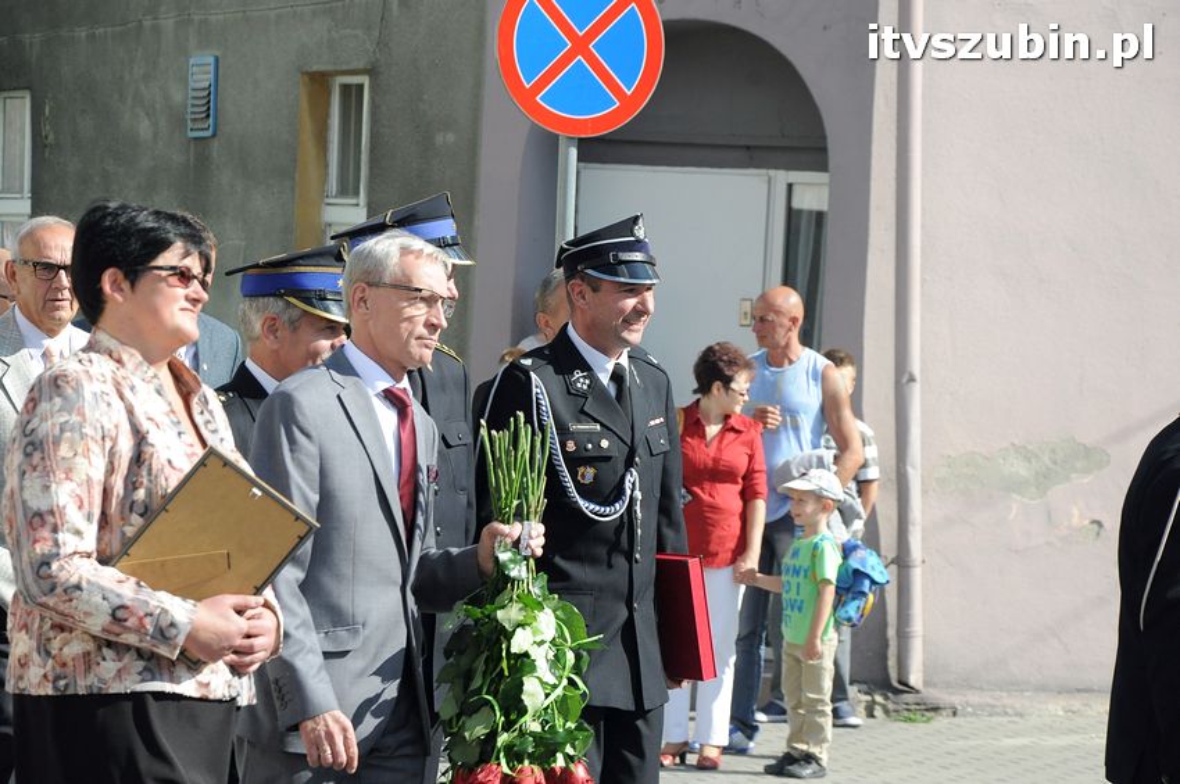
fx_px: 5157
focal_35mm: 158
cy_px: 392
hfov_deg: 13.1
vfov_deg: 8.7
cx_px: 590
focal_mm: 105
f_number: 9
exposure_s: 1/1250
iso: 800
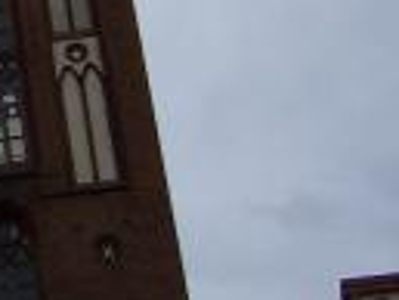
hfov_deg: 12.7
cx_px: -294
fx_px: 1650
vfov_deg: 9.9
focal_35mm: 143
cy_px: -226
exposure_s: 1/750
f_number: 4.8
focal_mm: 6
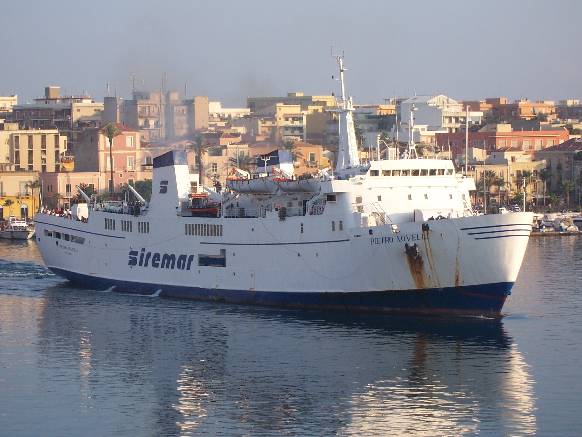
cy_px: 218
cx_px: 291
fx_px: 2455
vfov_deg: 10.2
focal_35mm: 146
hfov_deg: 13.5
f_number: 4.8
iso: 80
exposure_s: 1/350
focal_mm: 25.1
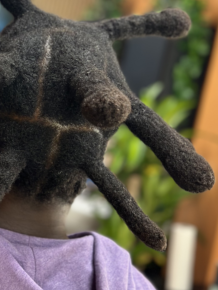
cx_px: 45
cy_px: 64
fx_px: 680
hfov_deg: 18.1
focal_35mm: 81
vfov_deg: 23.8
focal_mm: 6.86
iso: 200
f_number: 1.78
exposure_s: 1/60
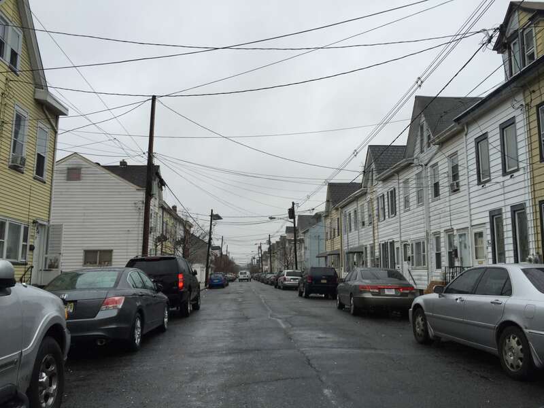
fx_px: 456
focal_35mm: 29
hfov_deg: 61.7
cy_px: 204
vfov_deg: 48.2
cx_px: 272
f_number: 2.2
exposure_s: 1/344
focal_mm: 4.15
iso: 32
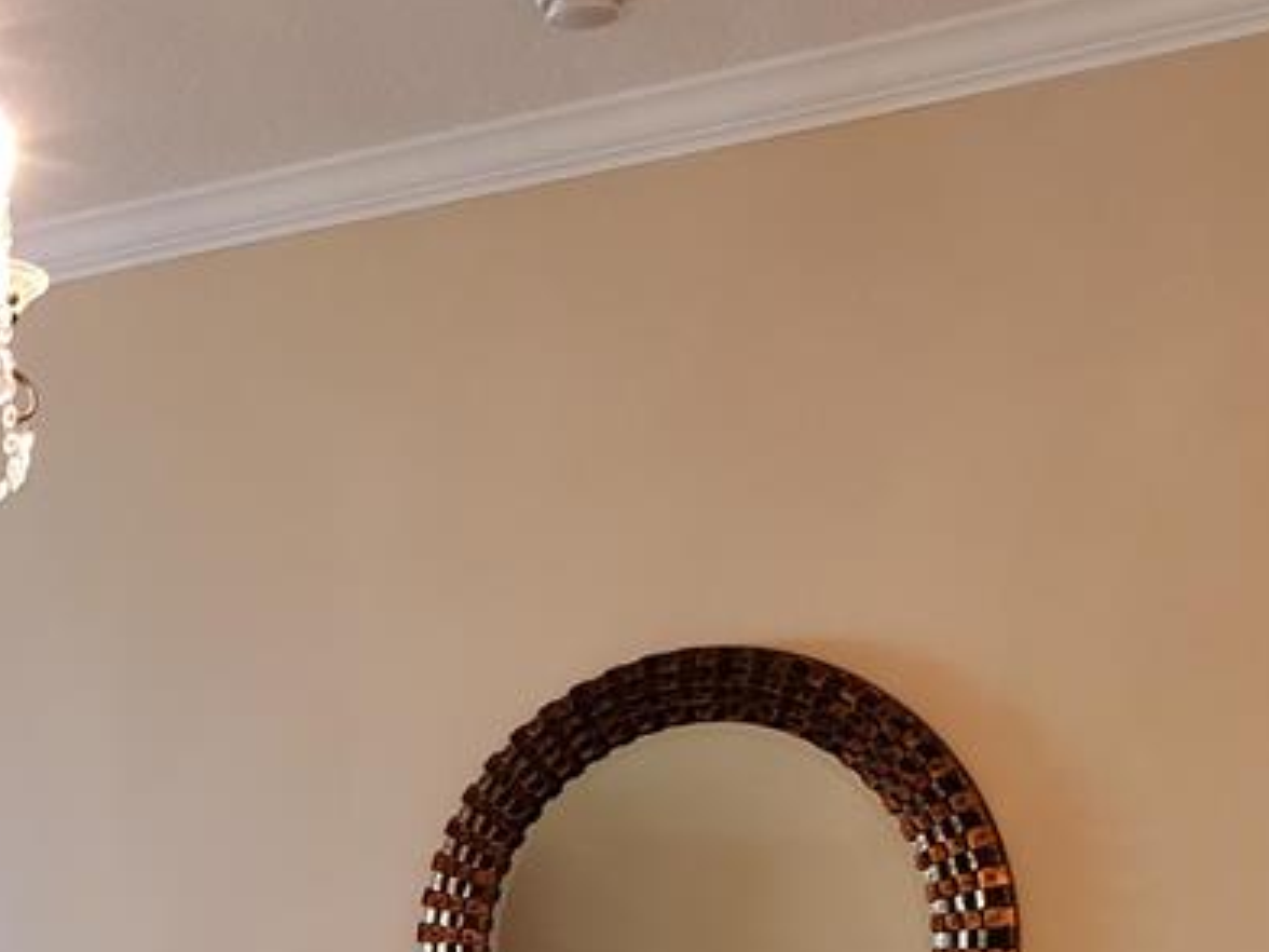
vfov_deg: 20.1
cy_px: 1182
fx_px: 2493
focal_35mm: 68
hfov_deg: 26.7
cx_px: -55
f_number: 2.4
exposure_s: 1/30
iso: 250
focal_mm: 4.3
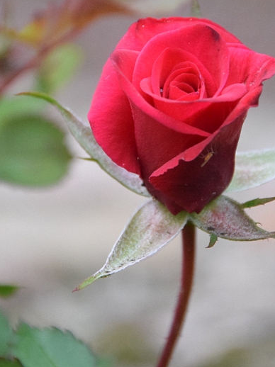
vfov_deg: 8.5
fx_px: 2478
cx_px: 188
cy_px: 188
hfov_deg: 6.3
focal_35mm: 234
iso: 2200
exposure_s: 1/125
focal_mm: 105
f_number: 5.6
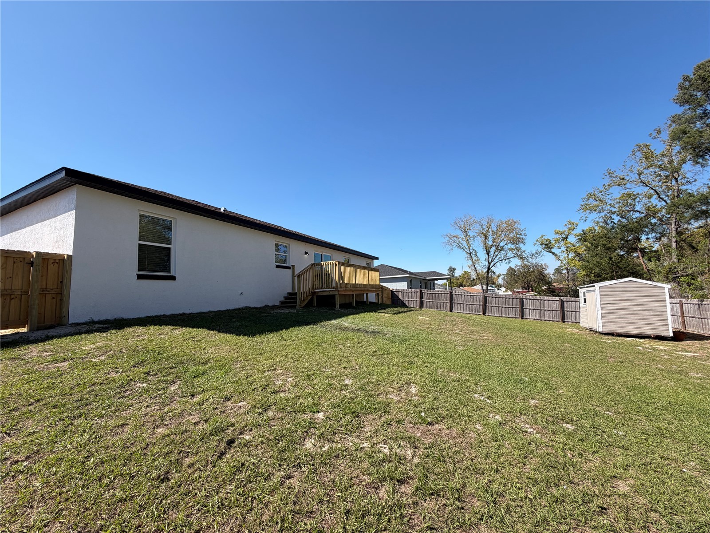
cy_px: 266
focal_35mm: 14
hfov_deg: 102.1
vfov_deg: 85.7
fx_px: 287
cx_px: 355
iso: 32
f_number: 2.2
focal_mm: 2.22
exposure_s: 1/770
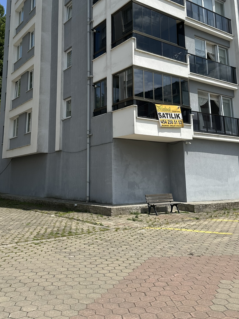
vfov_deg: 53.0
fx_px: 313
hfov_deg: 41.7
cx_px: 108
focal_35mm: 34
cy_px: 109
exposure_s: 1/7576
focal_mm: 6.86
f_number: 1.78
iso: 80
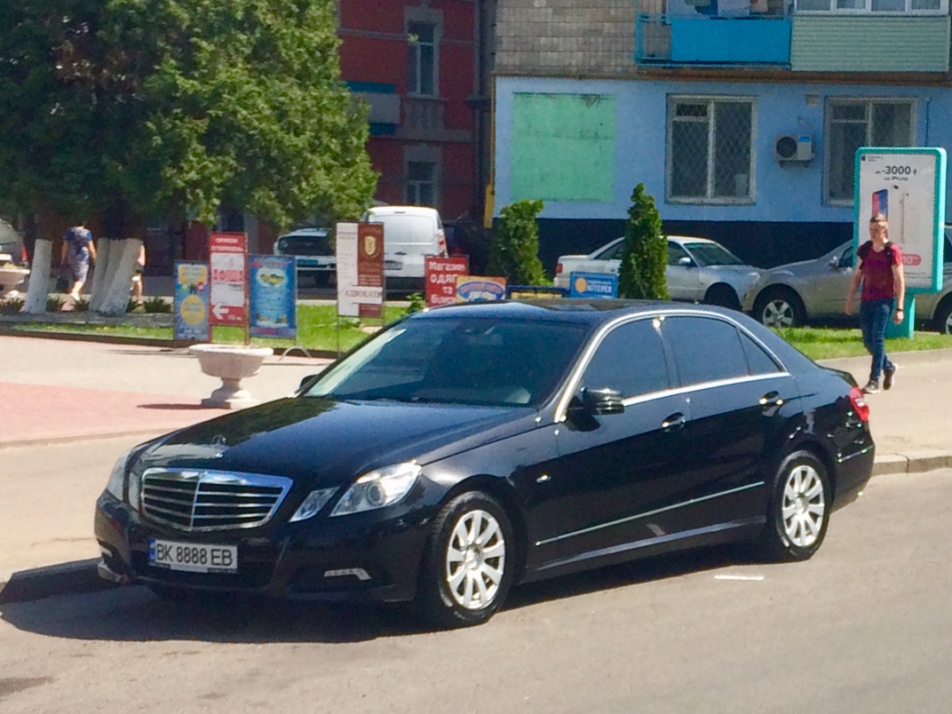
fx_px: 798
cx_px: 476
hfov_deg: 61.7
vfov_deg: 48.2
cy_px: 357
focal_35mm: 29
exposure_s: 1/1642
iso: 32
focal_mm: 4.15
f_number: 2.2
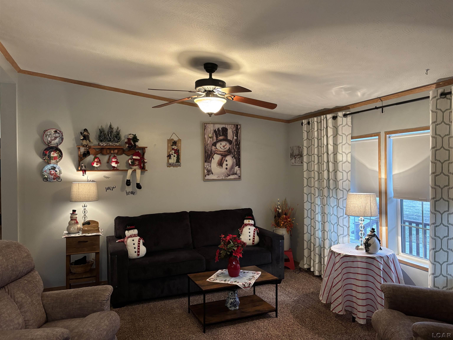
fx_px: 340
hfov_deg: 67.3
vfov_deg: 53.1
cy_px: 170
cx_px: 226
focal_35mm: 26
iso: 320
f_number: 1.6
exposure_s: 1/60
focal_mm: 5.96
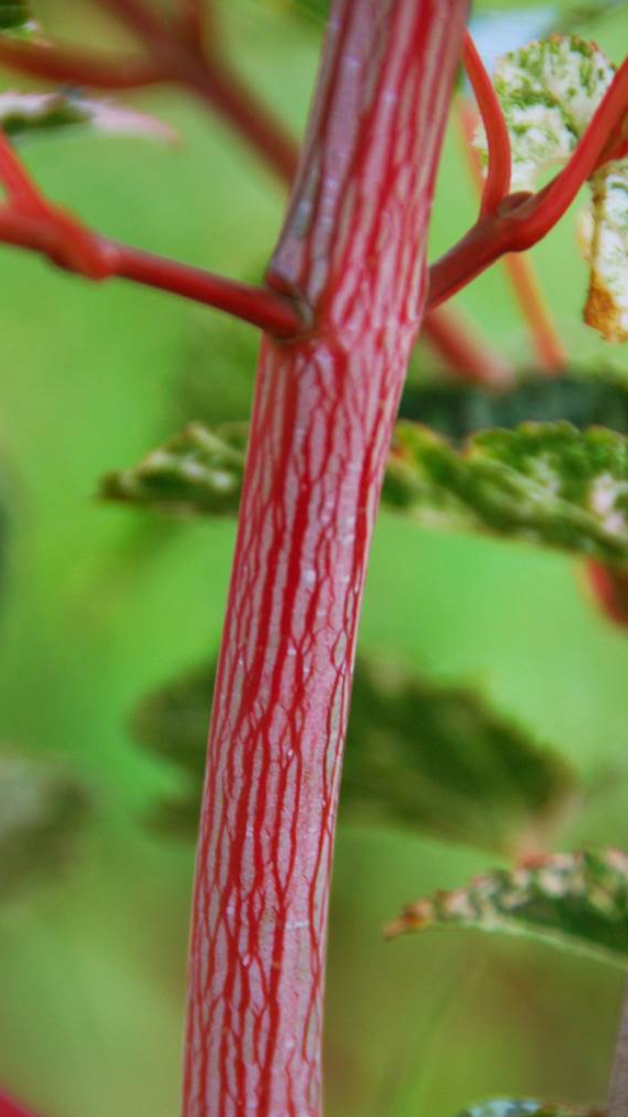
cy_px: 559
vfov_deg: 6.8
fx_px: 9357
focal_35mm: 316
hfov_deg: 3.8
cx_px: 290
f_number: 5.6
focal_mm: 200
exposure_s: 1/100
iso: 400
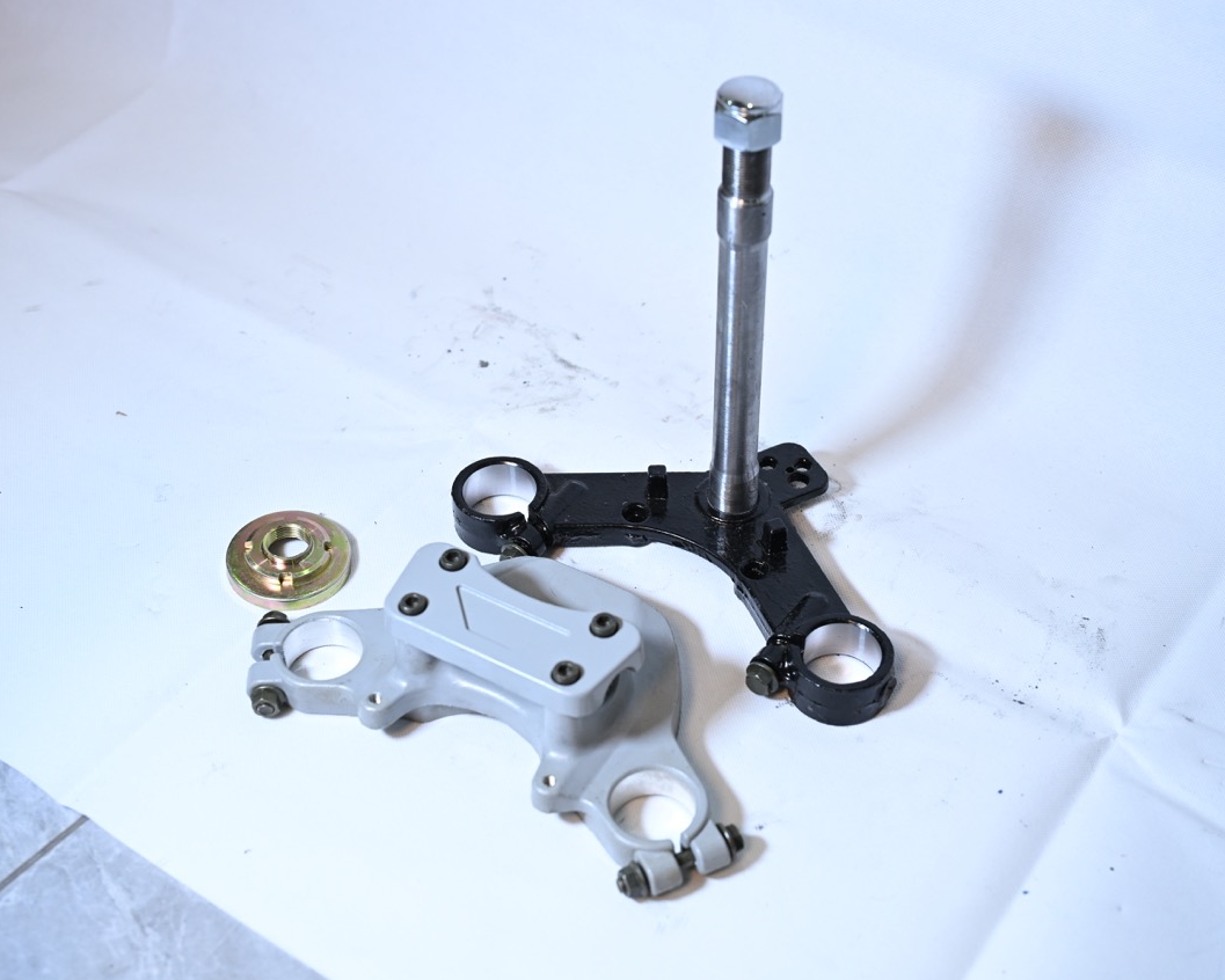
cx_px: 670
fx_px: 1813
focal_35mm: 50
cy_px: 489
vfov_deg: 30.3
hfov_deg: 37.3
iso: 800
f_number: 4
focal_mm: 44
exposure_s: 1/125
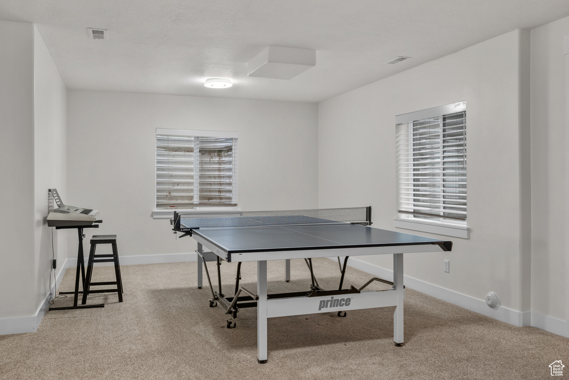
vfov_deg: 43.6
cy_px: 190
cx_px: 284
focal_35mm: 30
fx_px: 474
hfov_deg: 61.9
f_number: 8
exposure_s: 1
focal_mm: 30
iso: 500
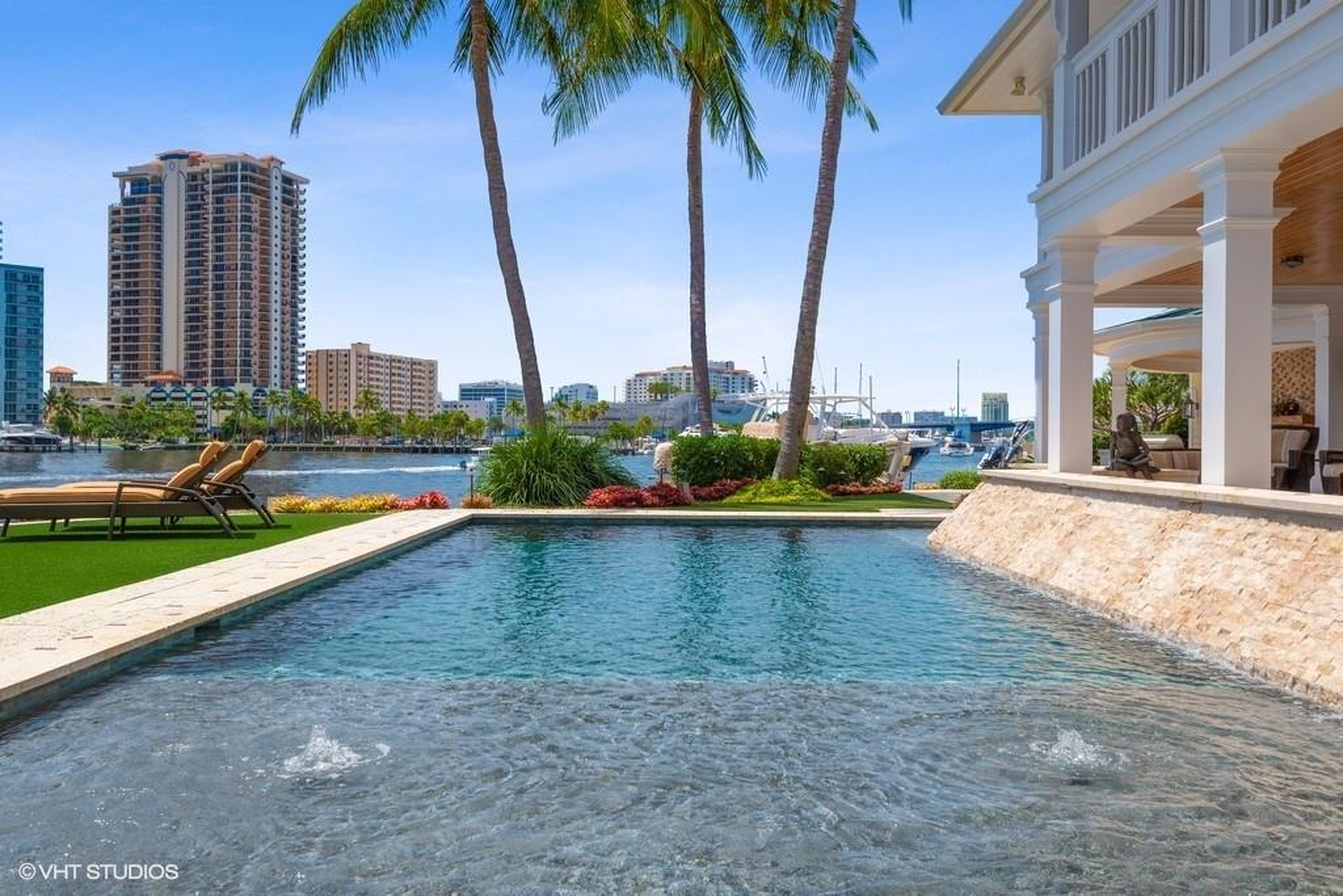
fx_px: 1082
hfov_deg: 63.7
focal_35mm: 29
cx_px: 672
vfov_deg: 45.0
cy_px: 448
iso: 250
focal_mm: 29
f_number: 8
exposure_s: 1/800
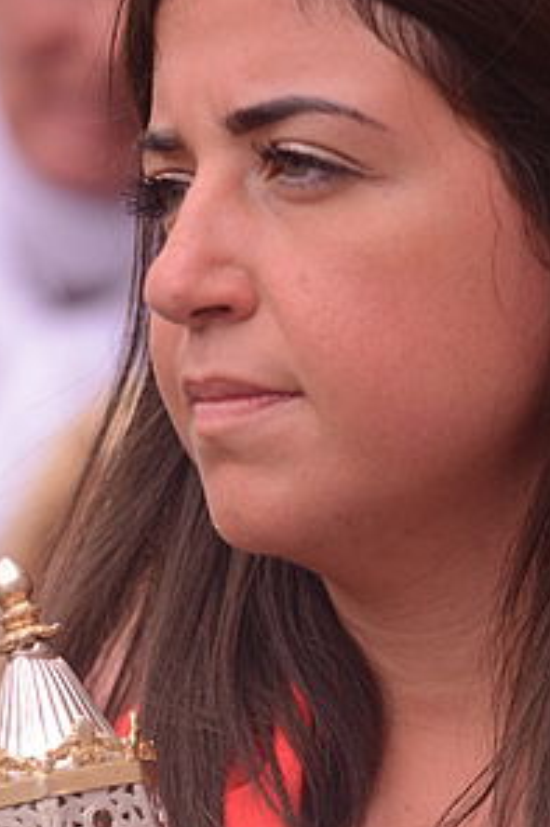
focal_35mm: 265
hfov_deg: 5.2
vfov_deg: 7.8
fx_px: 6080
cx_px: 322
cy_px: 726
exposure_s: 1/250
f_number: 2.8
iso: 200
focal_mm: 98
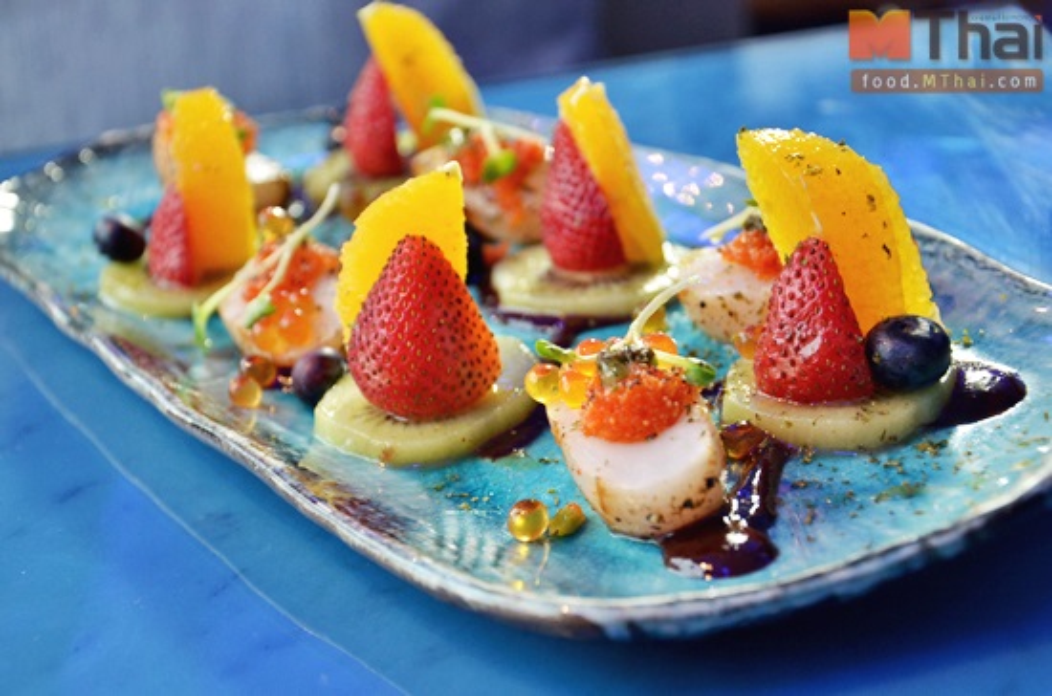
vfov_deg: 18.8
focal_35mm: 72
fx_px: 2099
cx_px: 526
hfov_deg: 28.1
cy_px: 348
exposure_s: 1/30
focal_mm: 48
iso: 800
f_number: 4.8
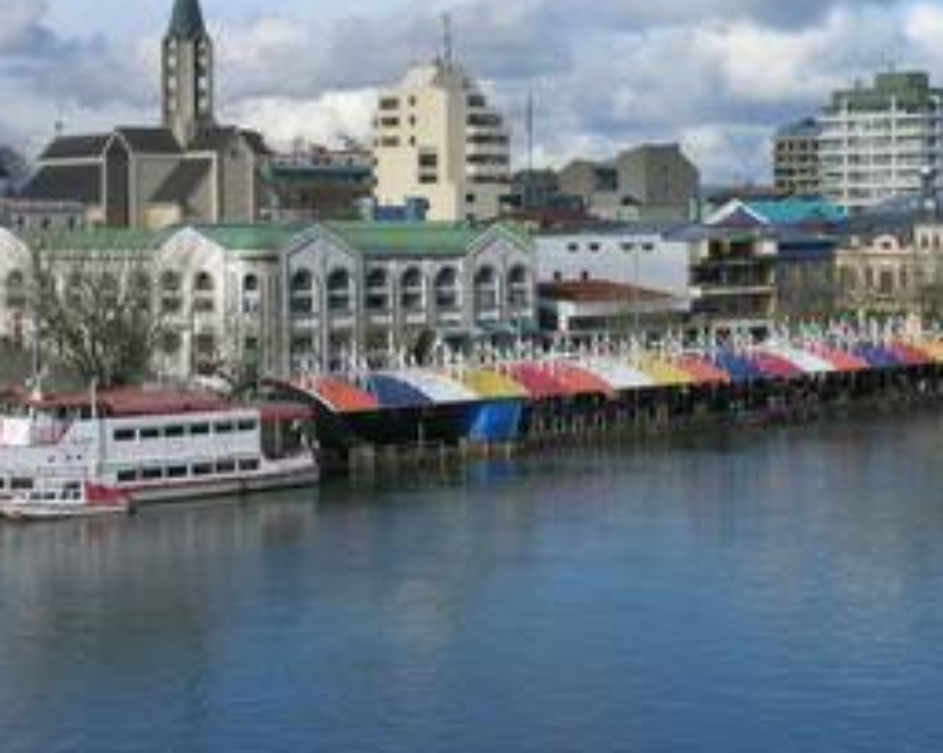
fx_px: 2119
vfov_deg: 20.0
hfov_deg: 25.0
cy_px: 217
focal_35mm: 76
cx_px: 583
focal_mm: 8.4
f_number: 5.6
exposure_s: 1/400
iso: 50
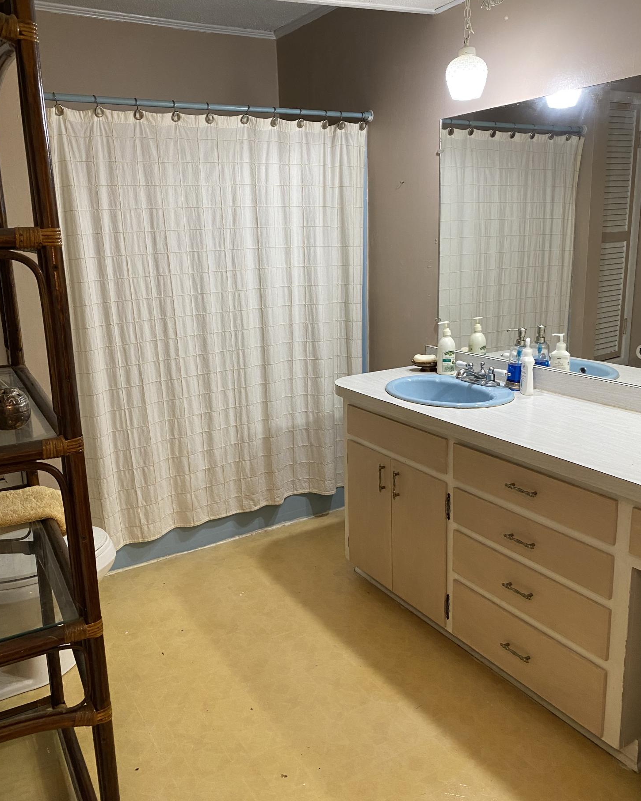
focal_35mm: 28
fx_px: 664
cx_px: 313
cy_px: 382
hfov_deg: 51.5
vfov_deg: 62.2
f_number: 1.8
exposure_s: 1/60
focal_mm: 4.25
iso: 125
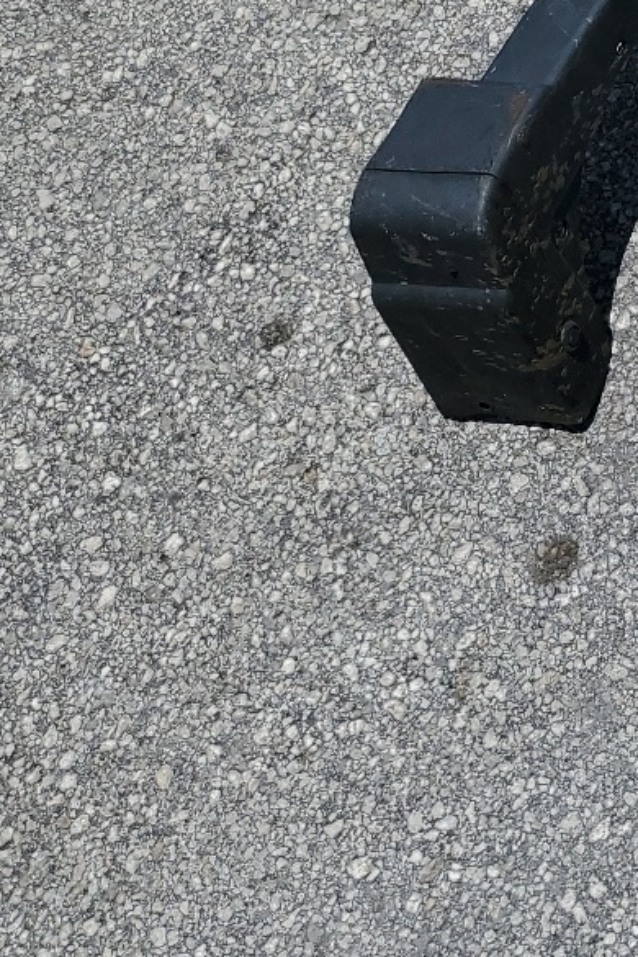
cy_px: 188
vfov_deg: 26.8
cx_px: 1245
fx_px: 1967
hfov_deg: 15.2
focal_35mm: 74
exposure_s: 1/10000
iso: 50
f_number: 1.5
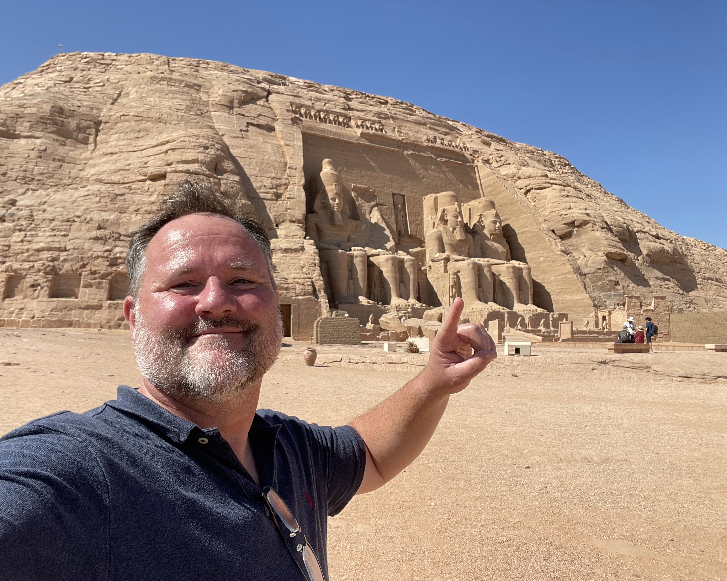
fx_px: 516
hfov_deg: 70.3
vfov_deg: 58.8
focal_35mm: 24
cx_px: 358
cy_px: 290
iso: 25
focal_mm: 2.71
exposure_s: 1/1255
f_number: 2.2
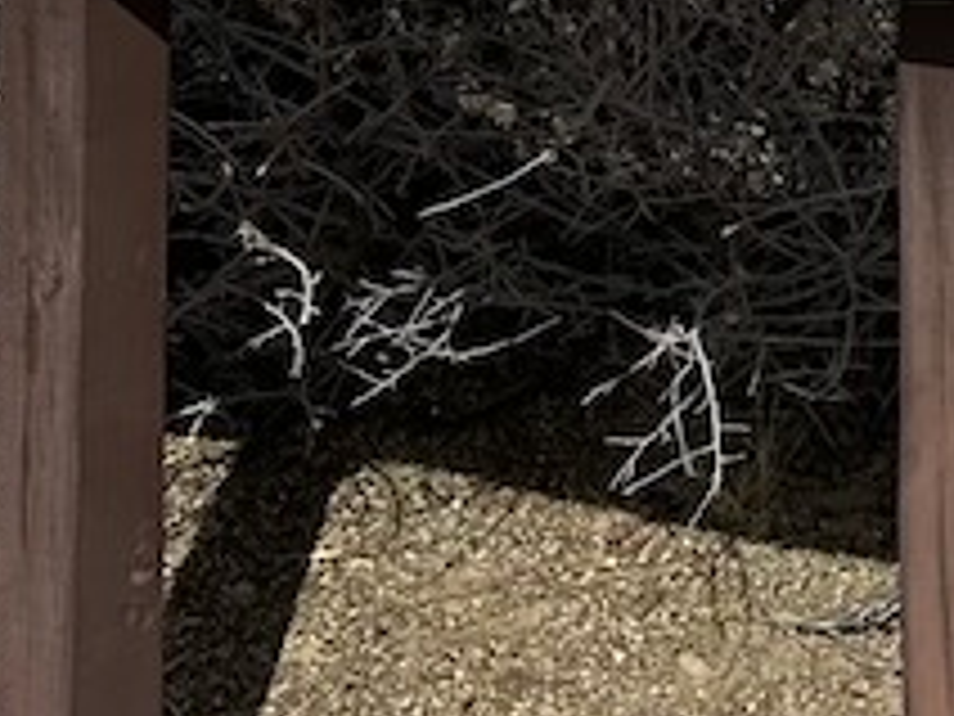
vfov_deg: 9.5
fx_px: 3996
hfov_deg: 11.8
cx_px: 2061
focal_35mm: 145
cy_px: -748
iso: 80
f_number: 1.78
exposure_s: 1/6211
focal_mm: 6.86
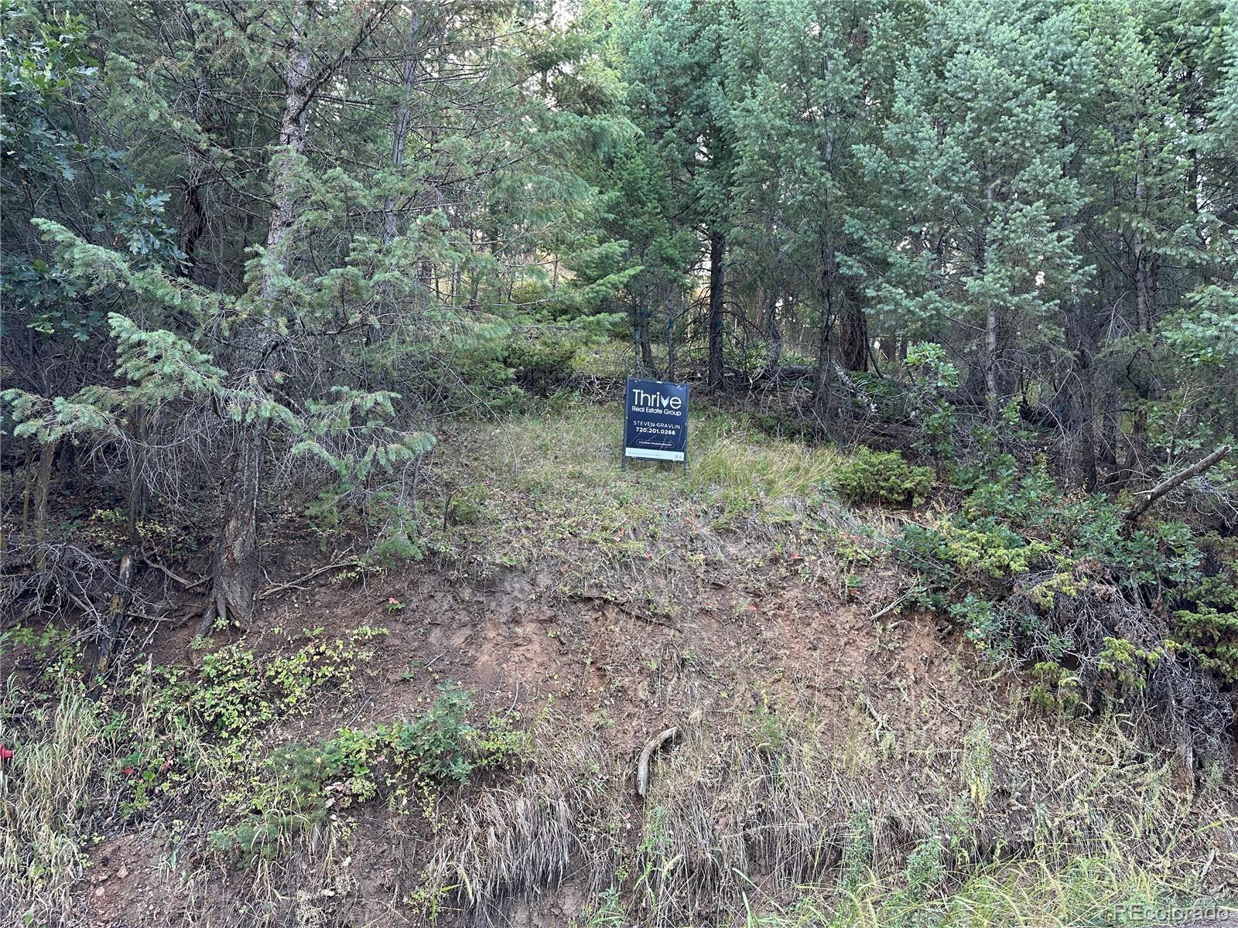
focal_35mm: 24
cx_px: 619
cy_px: 464
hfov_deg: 71.6
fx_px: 858
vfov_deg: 56.8
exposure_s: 1/121
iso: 125
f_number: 1.78
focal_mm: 6.86
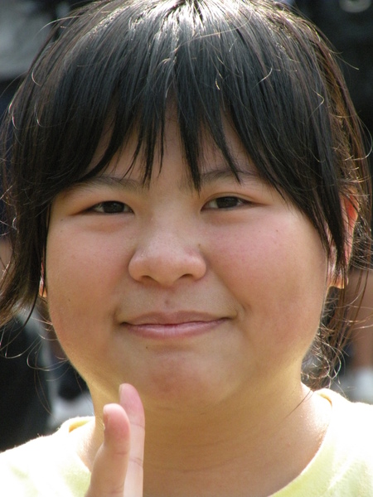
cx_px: 186
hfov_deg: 5.2
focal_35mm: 286
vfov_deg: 6.9
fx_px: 4109
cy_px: 248
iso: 400
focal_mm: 50.7
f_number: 4.5
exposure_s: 1/1000
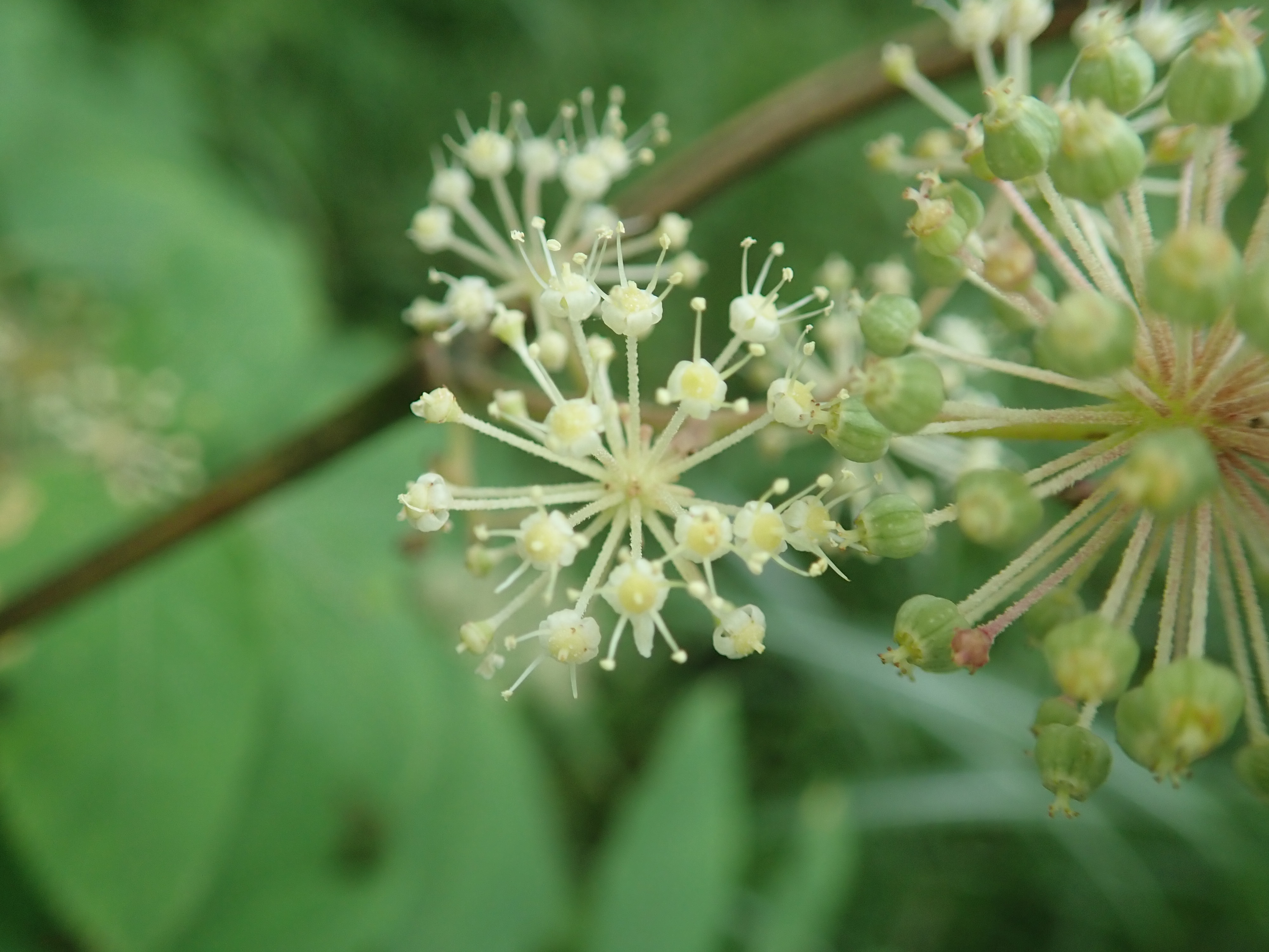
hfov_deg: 60.0
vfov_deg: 46.8
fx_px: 1100
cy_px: 476
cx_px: 634
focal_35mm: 30
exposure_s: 1/50
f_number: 2.3
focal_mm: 5.5
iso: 200
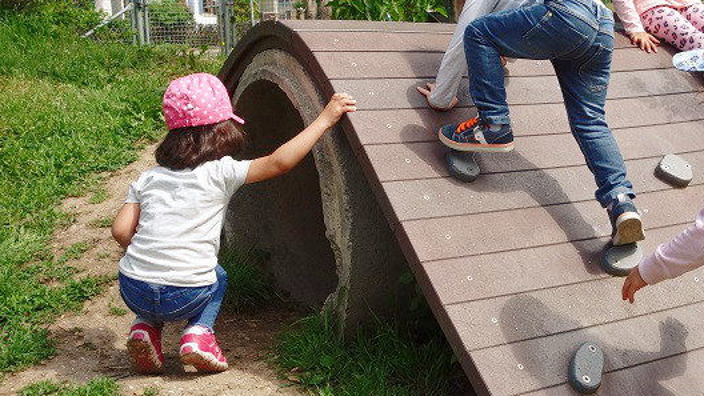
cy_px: 109
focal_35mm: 50
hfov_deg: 40.4
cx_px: 511
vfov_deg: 23.8
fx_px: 933
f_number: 5.6
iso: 125
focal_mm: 10.4
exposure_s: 1/400
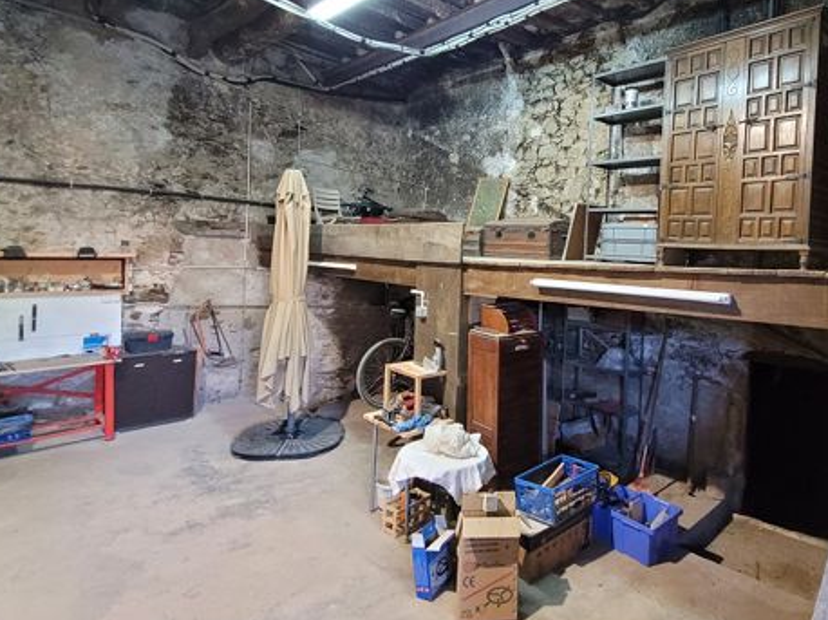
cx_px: 525
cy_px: 246
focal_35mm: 20
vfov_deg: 65.3
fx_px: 478
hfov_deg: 80.0
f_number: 2.2
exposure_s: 1/33
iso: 640
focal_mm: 1.74
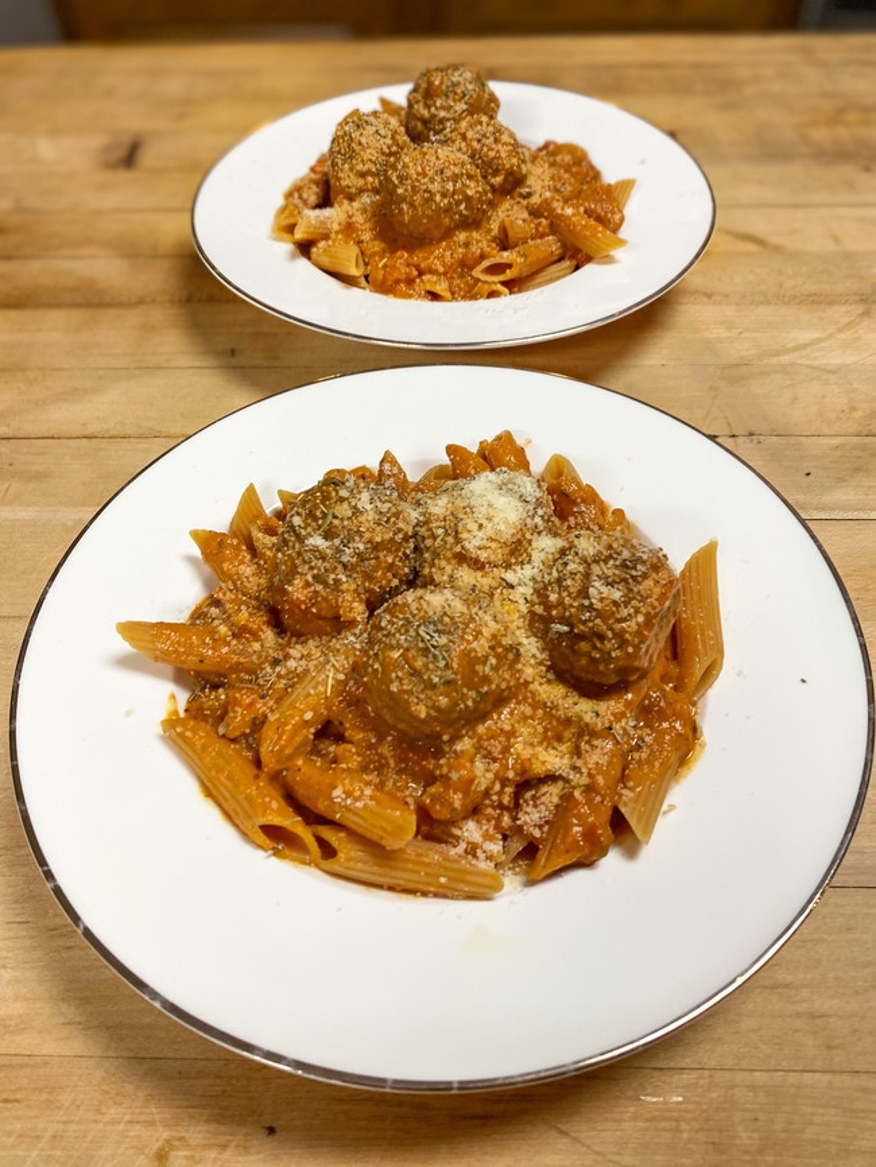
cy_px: 584
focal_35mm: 26
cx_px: 438
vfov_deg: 67.3
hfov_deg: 53.1
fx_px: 877
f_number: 1.8
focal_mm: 4.25
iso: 100
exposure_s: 1/120
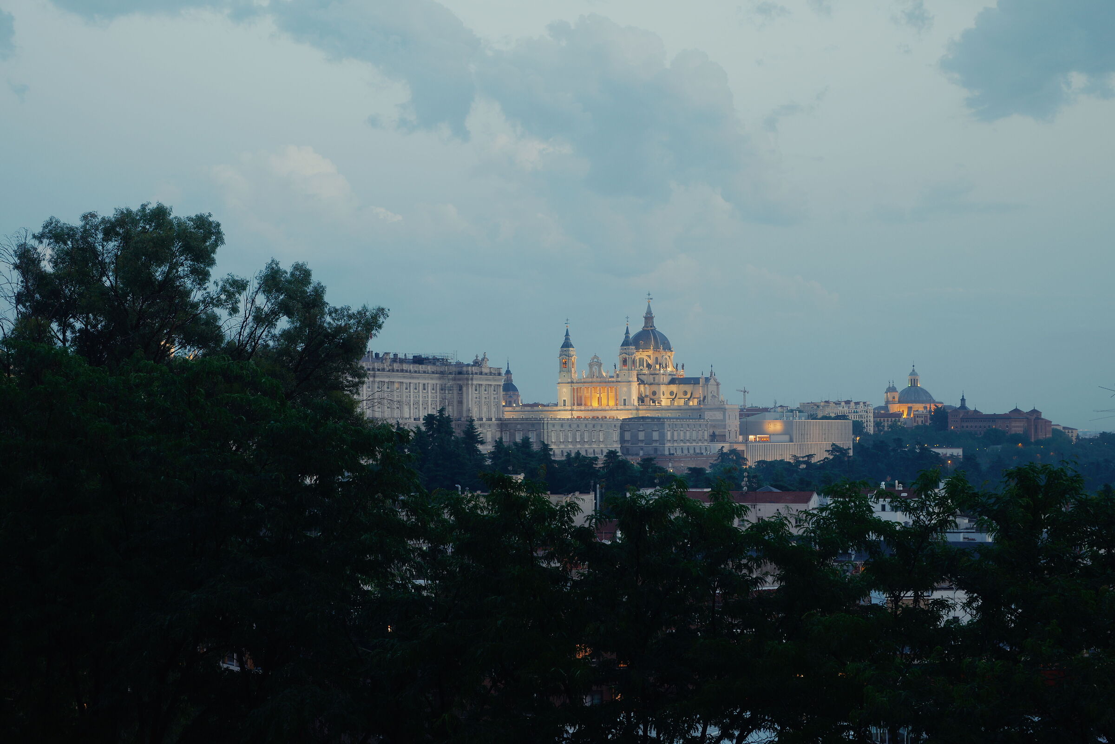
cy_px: 372
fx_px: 1858
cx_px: 558
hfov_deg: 33.4
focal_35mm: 60
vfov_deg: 22.6
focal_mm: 60
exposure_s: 1/1.6
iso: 100
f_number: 5.6
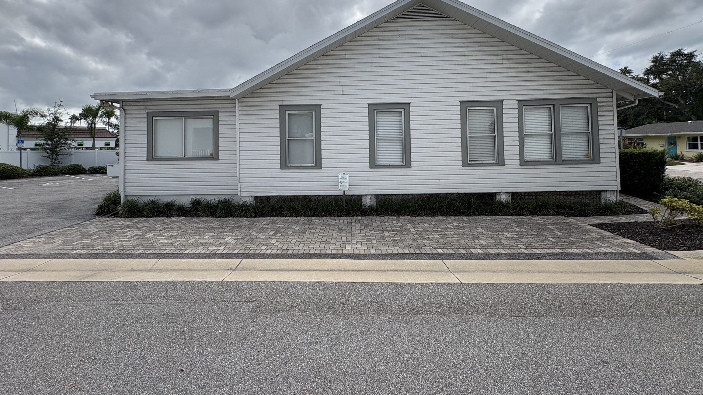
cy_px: 136
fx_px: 298
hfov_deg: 99.4
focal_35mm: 16
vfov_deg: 65.5
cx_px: 344
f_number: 2.2
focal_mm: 2.22
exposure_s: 1/1299
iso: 50
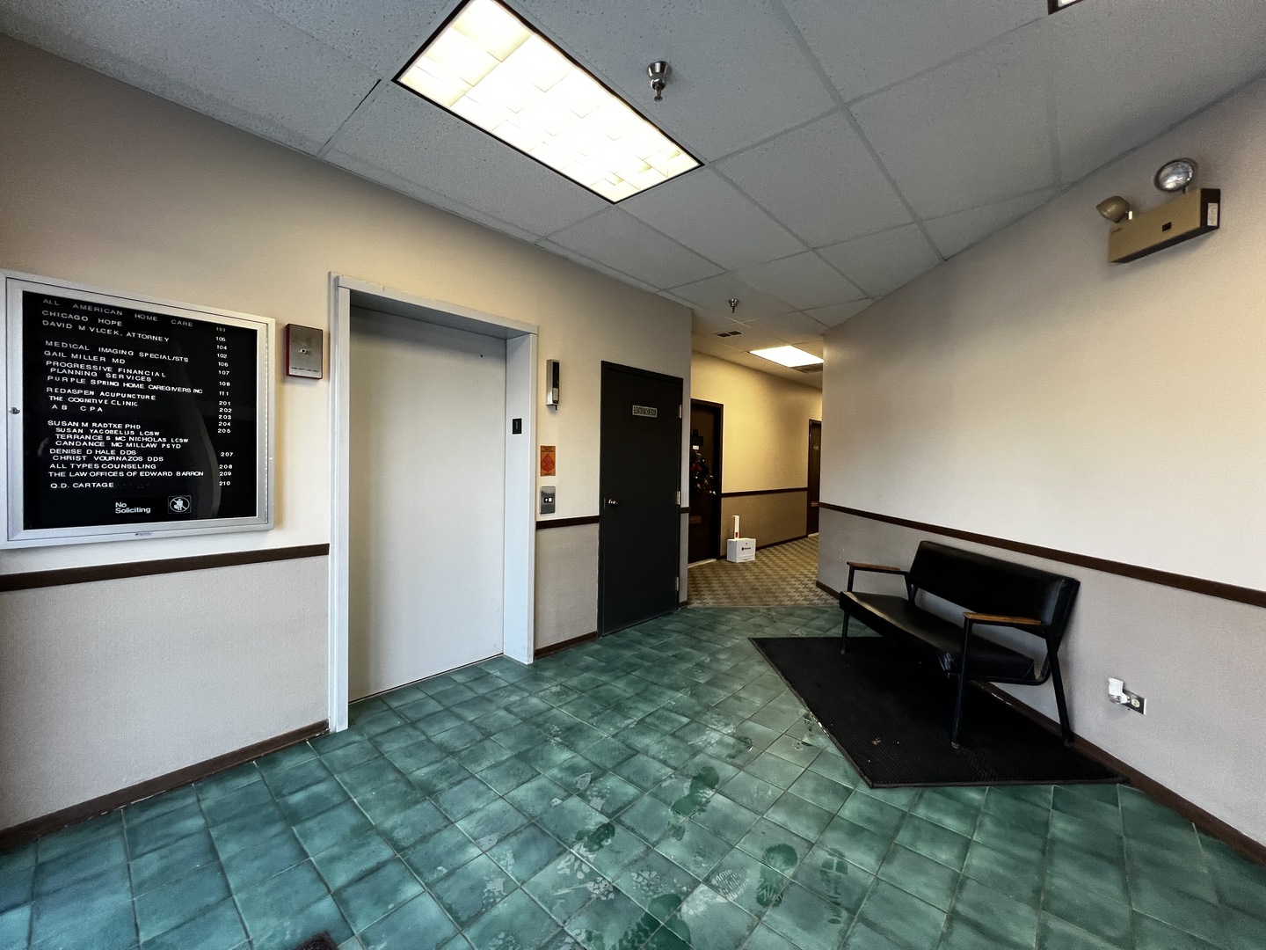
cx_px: 633
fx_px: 475
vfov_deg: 89.9
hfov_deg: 106.2
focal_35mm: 13
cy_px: 475
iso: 200
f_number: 1.8
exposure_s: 1/120
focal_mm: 1.57
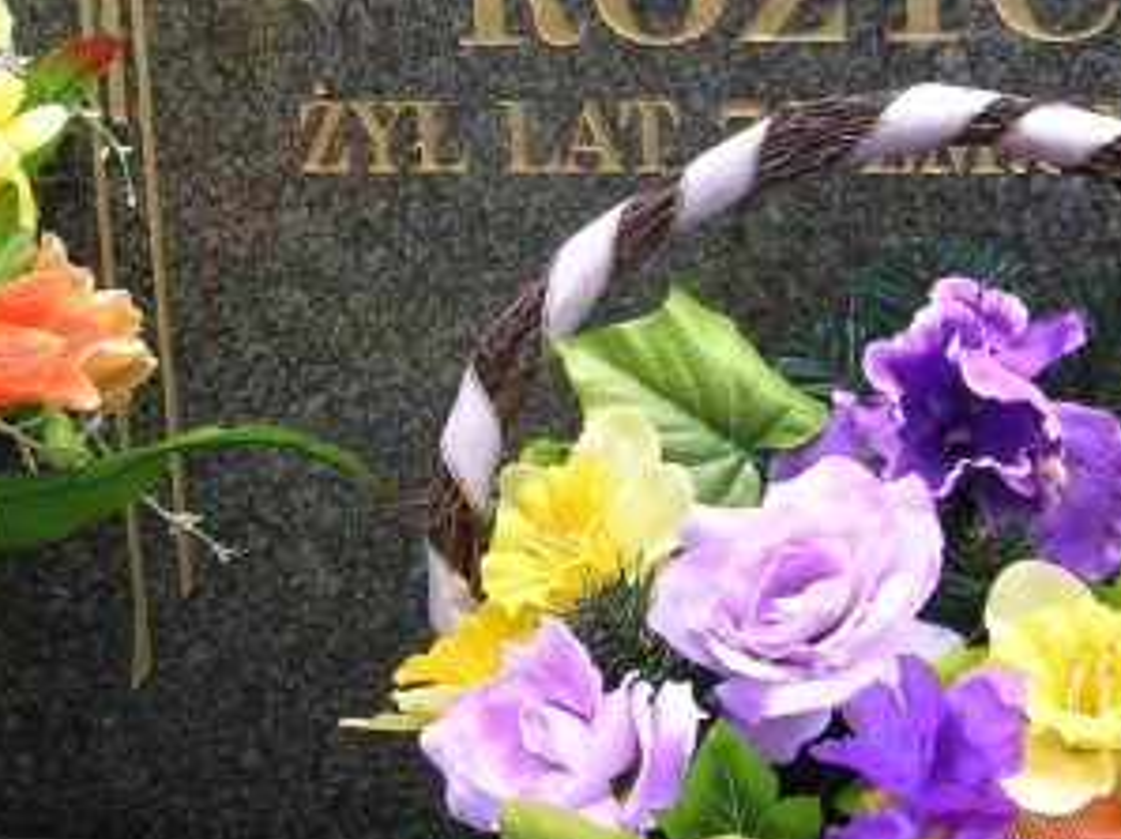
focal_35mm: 73
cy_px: 235
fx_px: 2362
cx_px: 639
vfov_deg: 20.0
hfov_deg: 26.7
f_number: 4.9
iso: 50
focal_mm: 5.7
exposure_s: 1/63
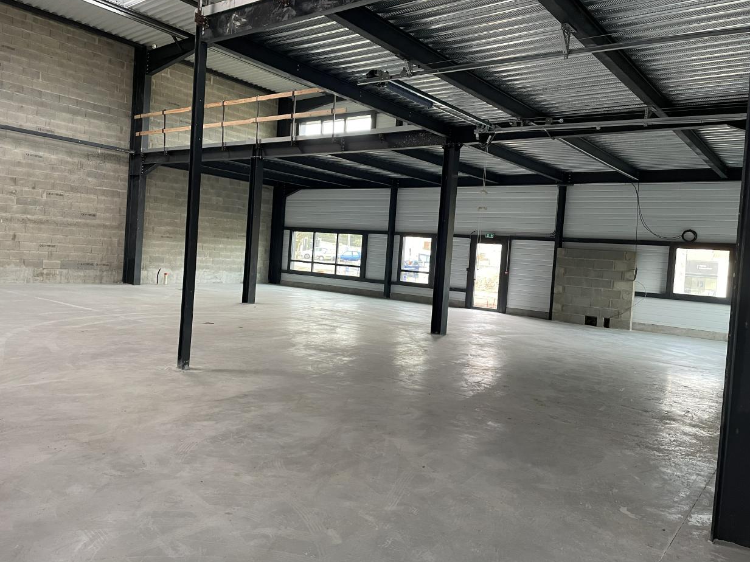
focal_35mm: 27
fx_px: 585
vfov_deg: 51.3
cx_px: 370
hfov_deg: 65.3
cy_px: 277
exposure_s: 1/91
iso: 125
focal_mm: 4.2
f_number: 1.6
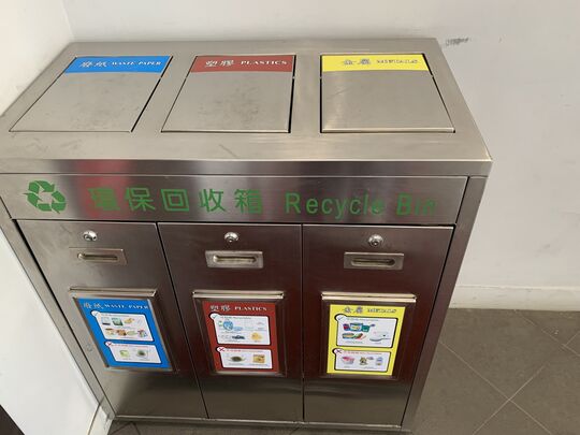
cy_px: 218
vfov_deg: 53.1
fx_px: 436
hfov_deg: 67.3
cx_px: 290
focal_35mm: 26
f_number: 1.8
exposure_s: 1/50
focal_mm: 4.25
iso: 125
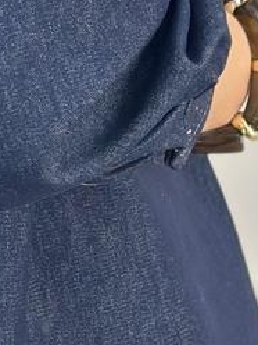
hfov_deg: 4.8
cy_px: 1
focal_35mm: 310
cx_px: -139
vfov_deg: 6.4
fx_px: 3081
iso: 80
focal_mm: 6.86
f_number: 1.78
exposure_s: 1/130
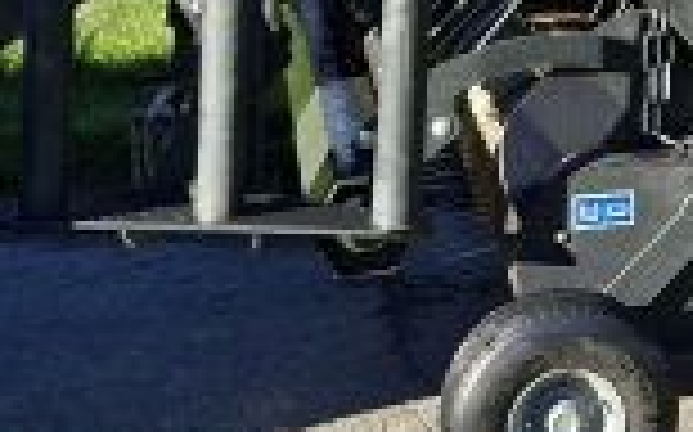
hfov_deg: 15.7
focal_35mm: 127
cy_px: -310
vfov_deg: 9.8
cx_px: 886
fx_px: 2397
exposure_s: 1/1458
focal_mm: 5.54
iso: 50
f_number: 1.8
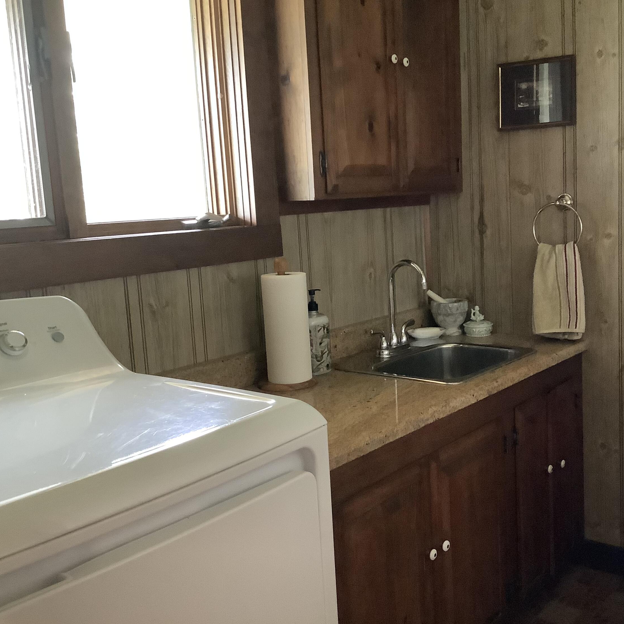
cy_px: 315
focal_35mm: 37
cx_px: 393
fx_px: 755
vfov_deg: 44.9
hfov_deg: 44.5
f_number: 2.4
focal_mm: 3.3
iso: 400
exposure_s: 1/25
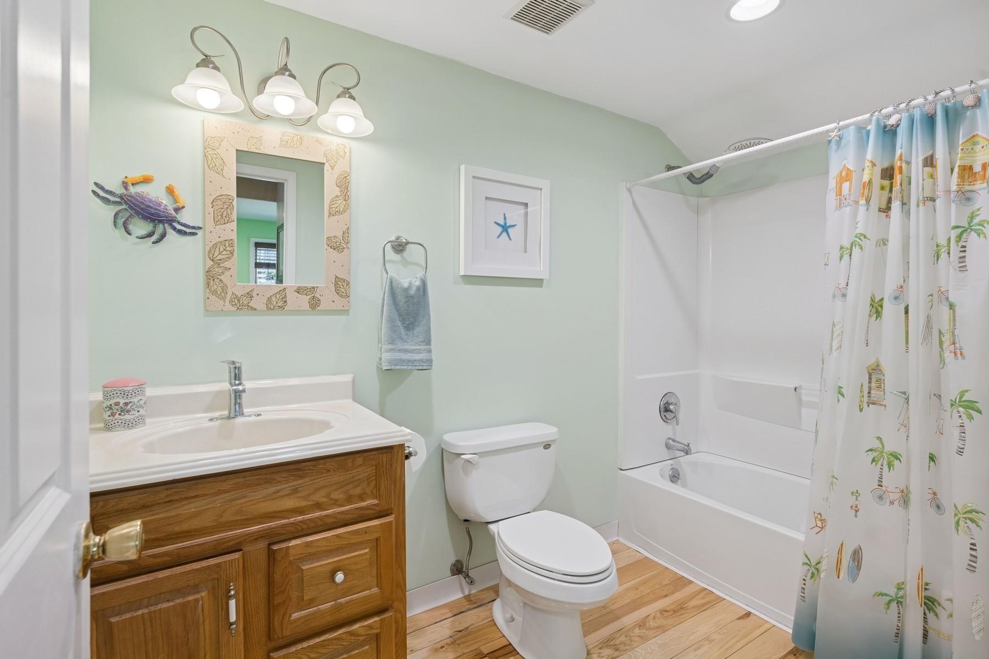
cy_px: 330
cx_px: 494
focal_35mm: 18
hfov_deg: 91.6
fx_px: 481
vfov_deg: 68.9
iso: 400
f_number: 8
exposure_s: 1/160
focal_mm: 17.5
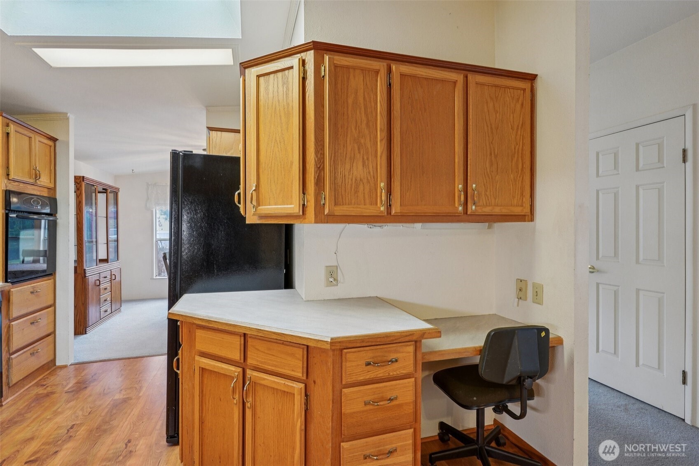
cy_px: 233
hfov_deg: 93.3
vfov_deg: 70.4
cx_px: 350
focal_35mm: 17
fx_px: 330
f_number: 8
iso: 400
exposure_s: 1/6
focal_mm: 17
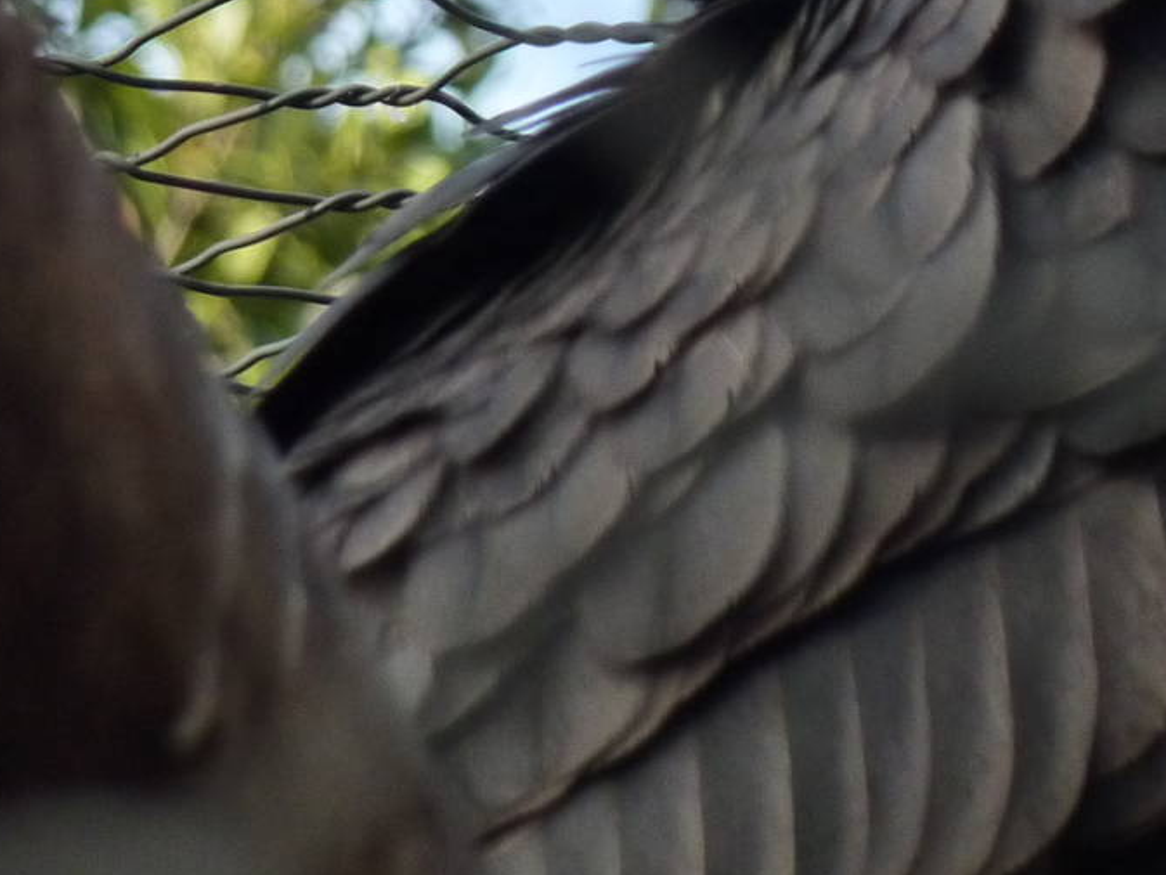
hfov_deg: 2.8
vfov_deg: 2.1
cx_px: 917
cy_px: -158
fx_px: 24021
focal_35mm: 713
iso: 320
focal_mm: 49.2
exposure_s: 1/250
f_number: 4.9
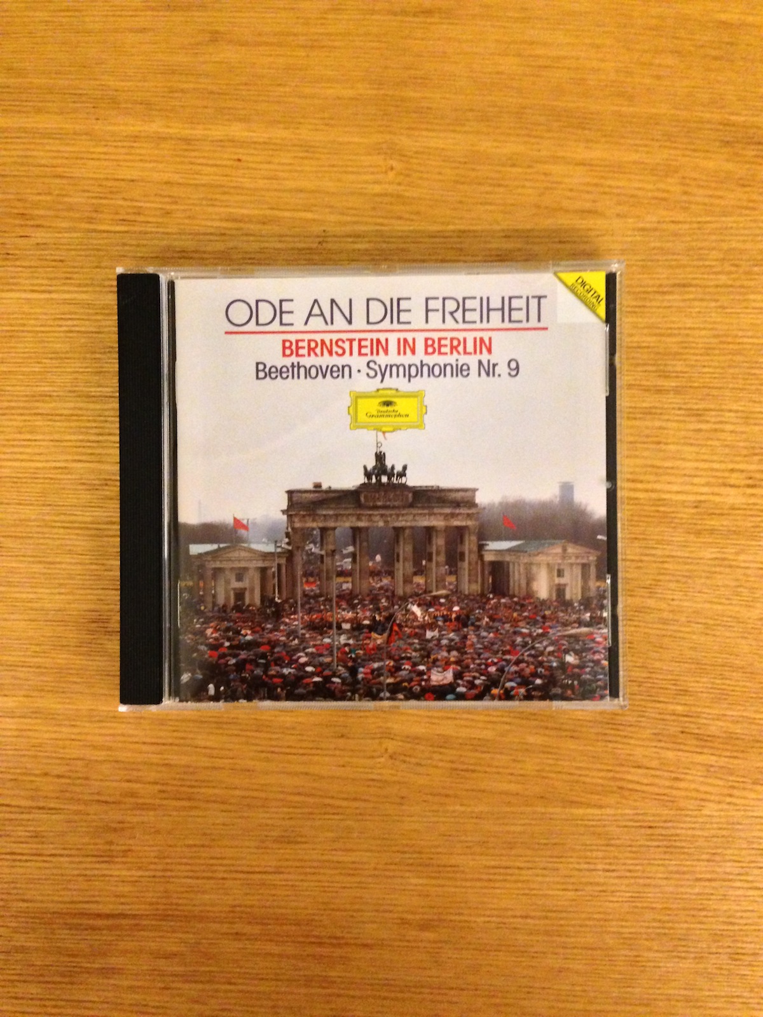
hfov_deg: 42.9
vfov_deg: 55.4
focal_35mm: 33
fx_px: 970
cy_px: 508
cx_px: 382
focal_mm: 4.13
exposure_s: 1/15
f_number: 2.4
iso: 640
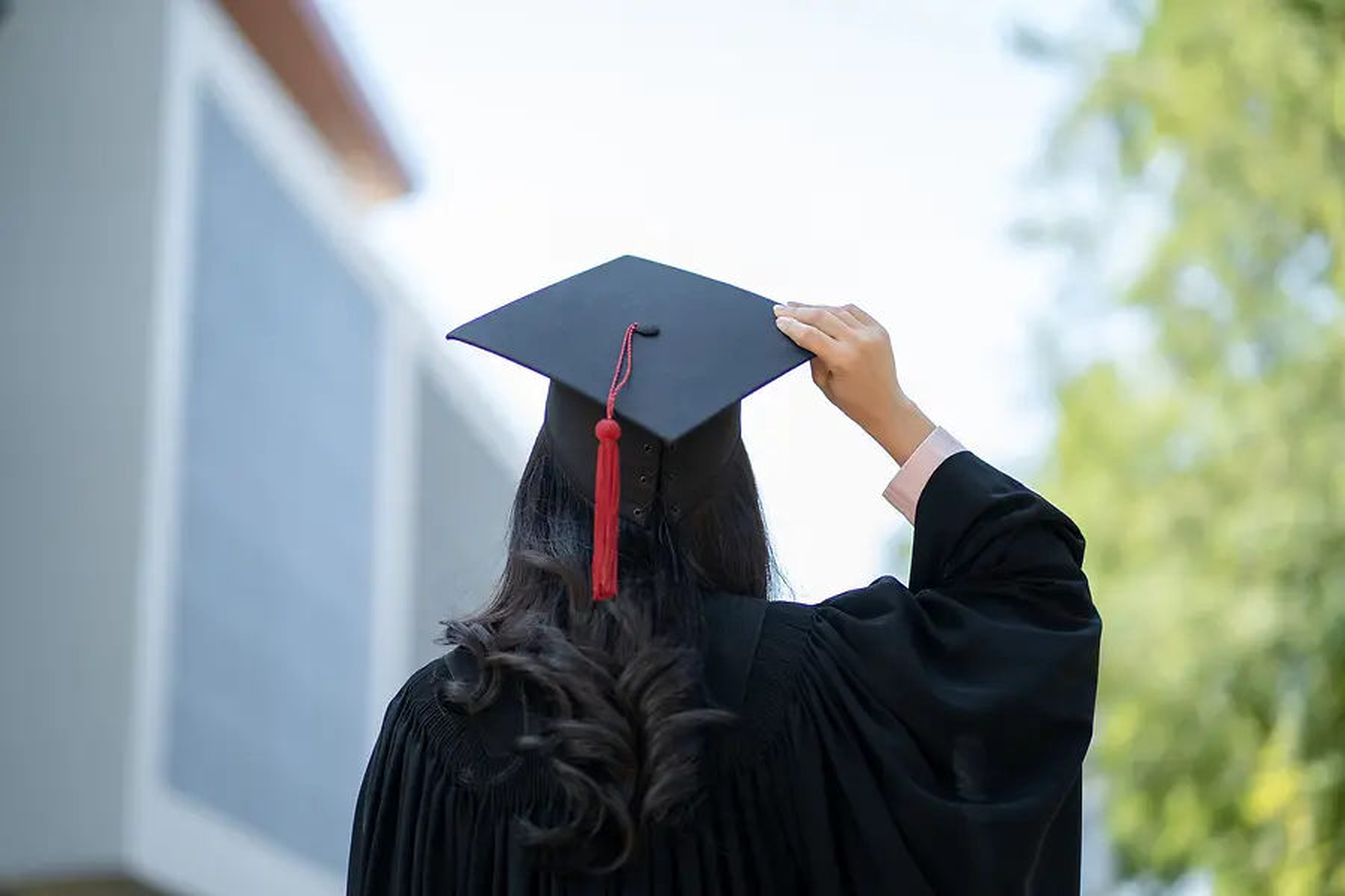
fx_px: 3175
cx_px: 672
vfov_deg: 16.1
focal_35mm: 85
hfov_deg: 23.9
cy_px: 448
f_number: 1.8
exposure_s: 1/640
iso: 100
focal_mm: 85
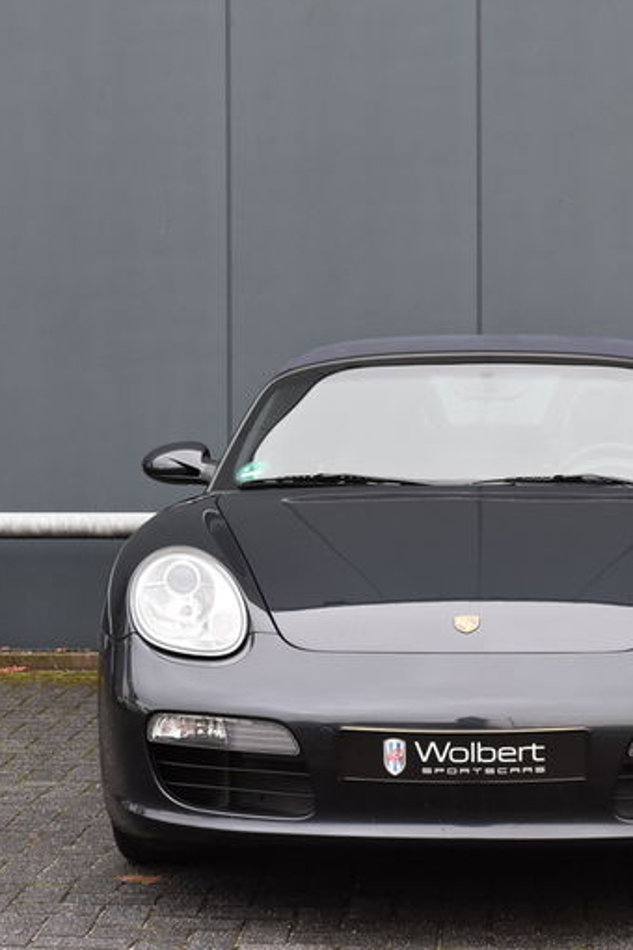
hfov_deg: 13.1
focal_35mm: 104
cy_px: 474
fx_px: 2743
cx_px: 454
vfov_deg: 19.6
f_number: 6.3
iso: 800
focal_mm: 46
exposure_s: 1/160
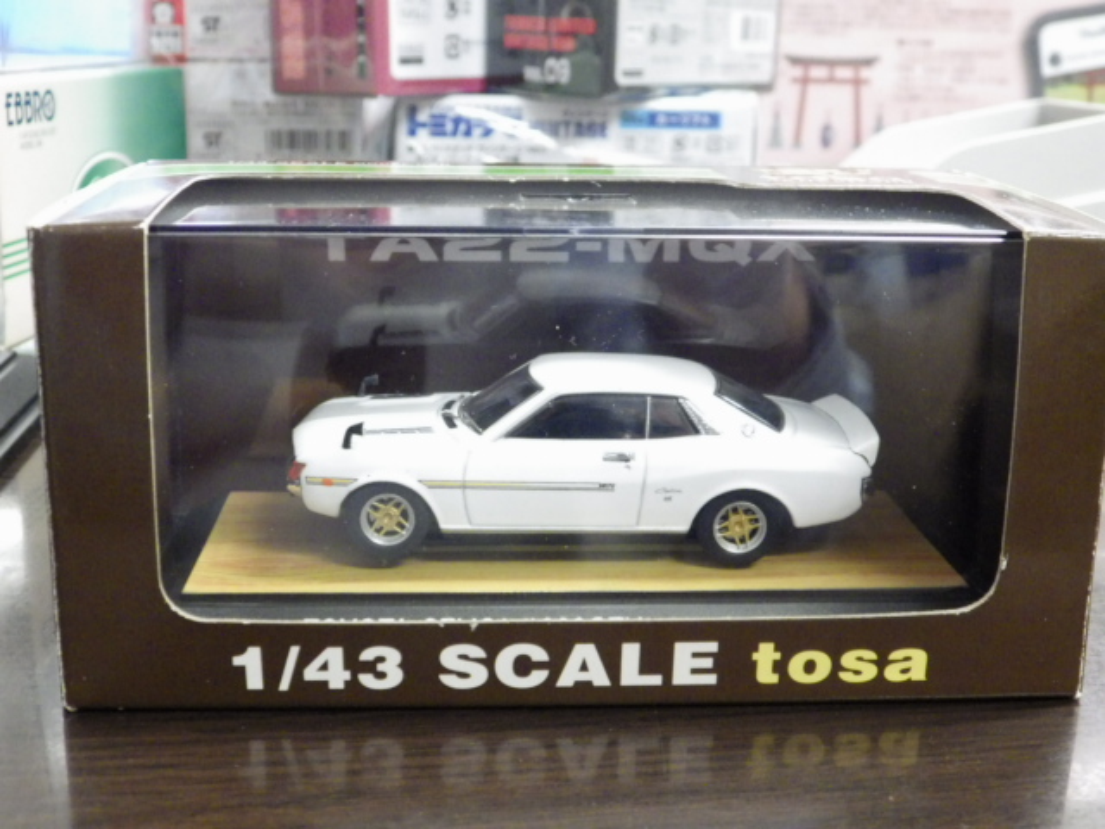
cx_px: 552
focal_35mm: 50
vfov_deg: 29.1
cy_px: 414
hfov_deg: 38.2
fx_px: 1596
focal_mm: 9
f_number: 3.8
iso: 1000
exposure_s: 1/25
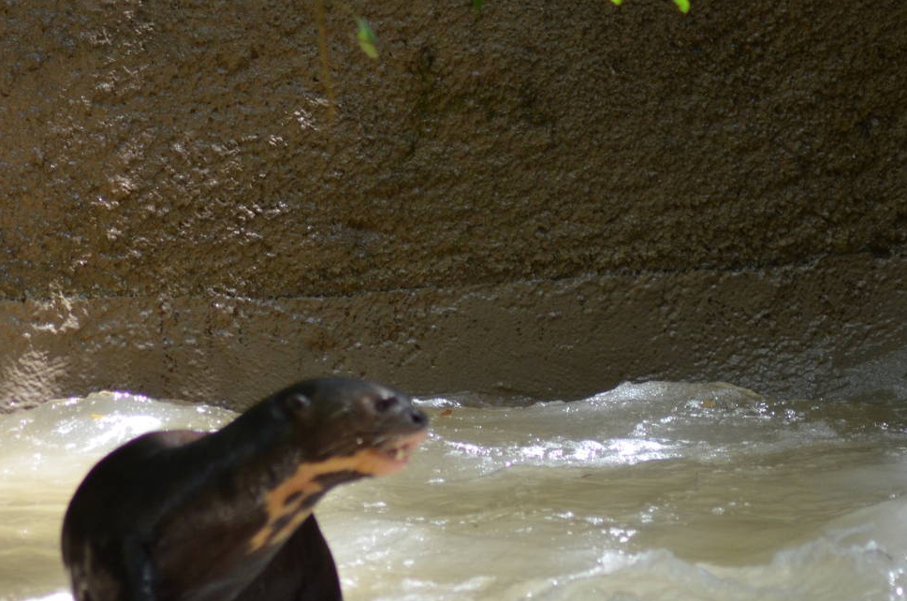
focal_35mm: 446
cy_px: 300
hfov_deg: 4.6
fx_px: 11214
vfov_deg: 3.1
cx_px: 619
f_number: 4.5
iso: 1000
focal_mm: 180
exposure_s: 1/500
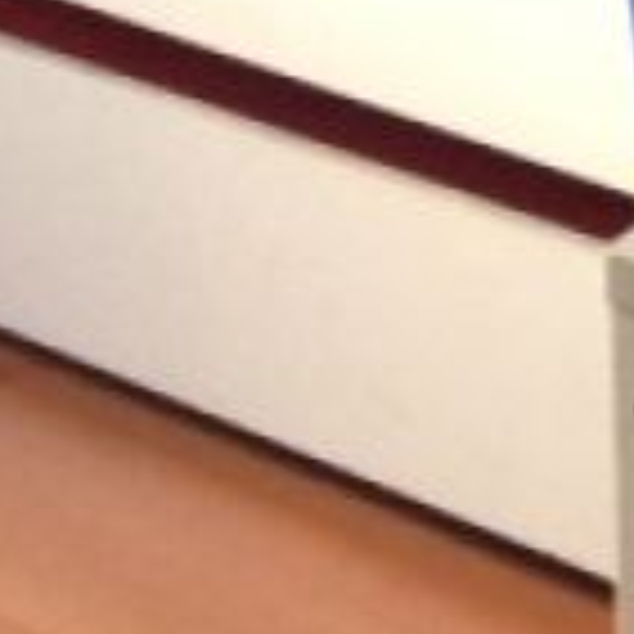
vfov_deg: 8.0
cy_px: -1003
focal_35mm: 199
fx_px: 4124
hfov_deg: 8.8
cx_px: 130
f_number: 2.4
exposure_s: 1/20
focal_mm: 4.12
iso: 160
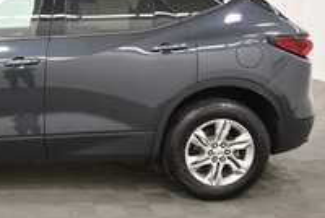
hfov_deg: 36.8
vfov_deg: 27.0
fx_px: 452
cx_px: 28
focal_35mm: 50
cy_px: 90
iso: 1100
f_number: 5.3
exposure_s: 1/125
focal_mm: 17
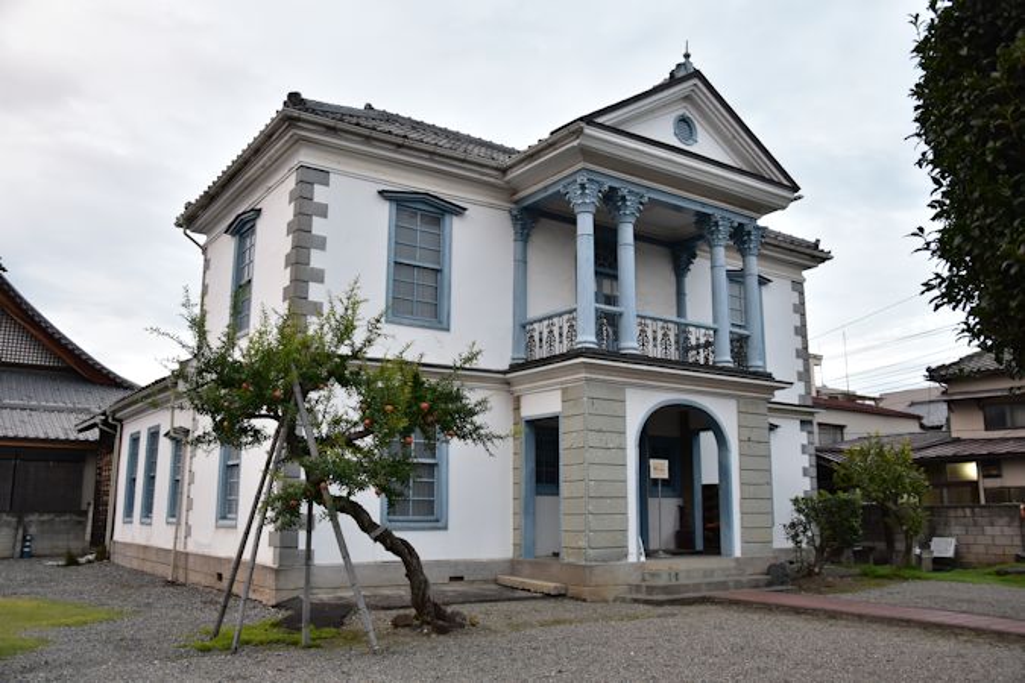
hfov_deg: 59.5
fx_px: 897
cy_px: 342
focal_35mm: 32
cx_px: 512
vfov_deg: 41.7
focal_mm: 21
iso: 800
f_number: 4
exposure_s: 1/60
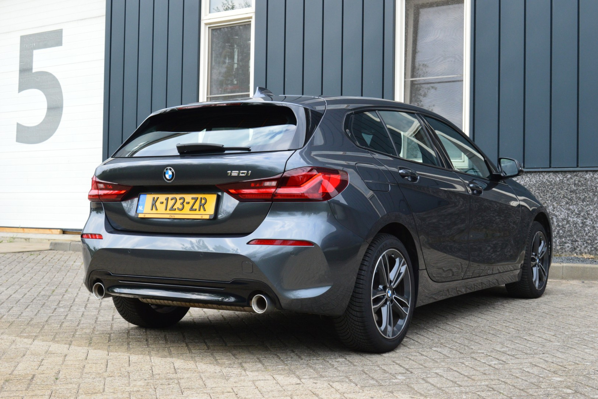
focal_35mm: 51
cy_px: 200
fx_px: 847
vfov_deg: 26.5
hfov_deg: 38.9
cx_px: 299
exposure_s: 1/400
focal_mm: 34
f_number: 11
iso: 800
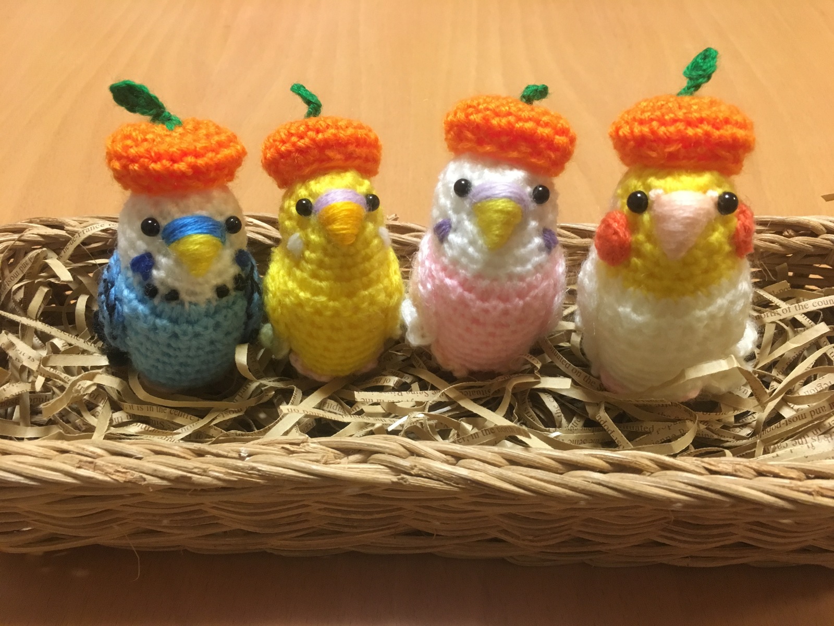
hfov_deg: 61.7
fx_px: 699
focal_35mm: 29
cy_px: 313
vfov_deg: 48.2
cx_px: 417
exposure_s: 1/24
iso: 200
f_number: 2.2
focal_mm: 4.15
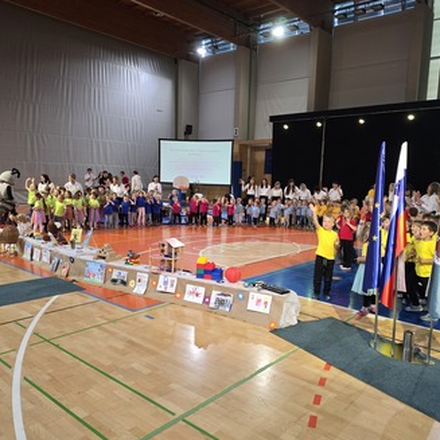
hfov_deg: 57.3
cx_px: 234
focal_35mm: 28
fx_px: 403
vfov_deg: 57.3
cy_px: 223
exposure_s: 1/100
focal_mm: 6.3
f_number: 1.7
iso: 250
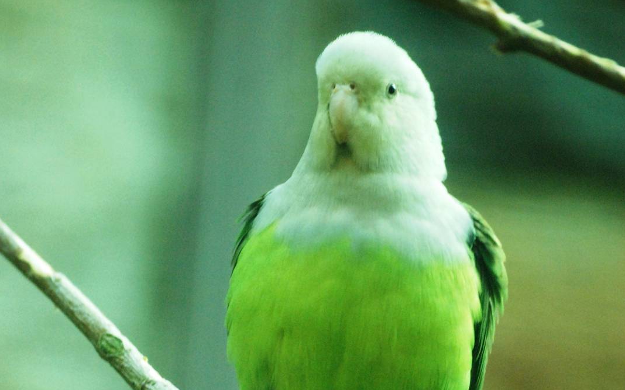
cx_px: 313
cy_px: 373
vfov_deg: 3.8
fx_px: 5858
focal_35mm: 344
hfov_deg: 6.1
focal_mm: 150
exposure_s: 1/160
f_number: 4.5
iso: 1600
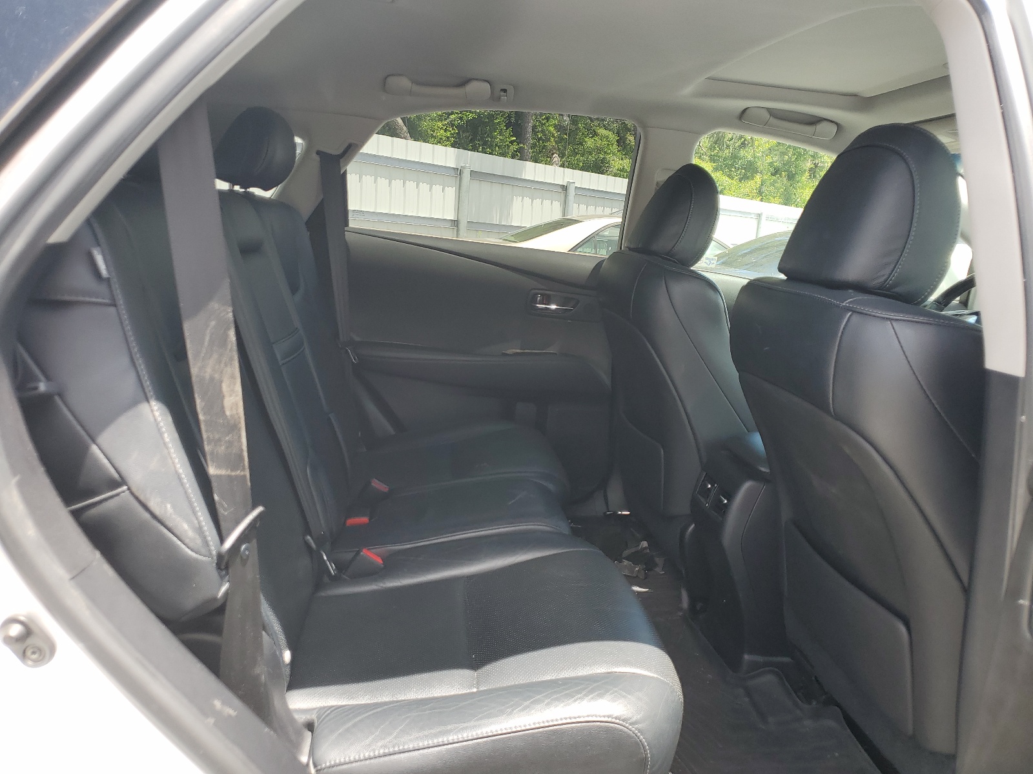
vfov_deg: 53.1
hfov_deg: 67.3
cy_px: 387
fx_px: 776
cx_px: 516
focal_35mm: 26
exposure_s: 1/357
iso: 50
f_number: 1.5
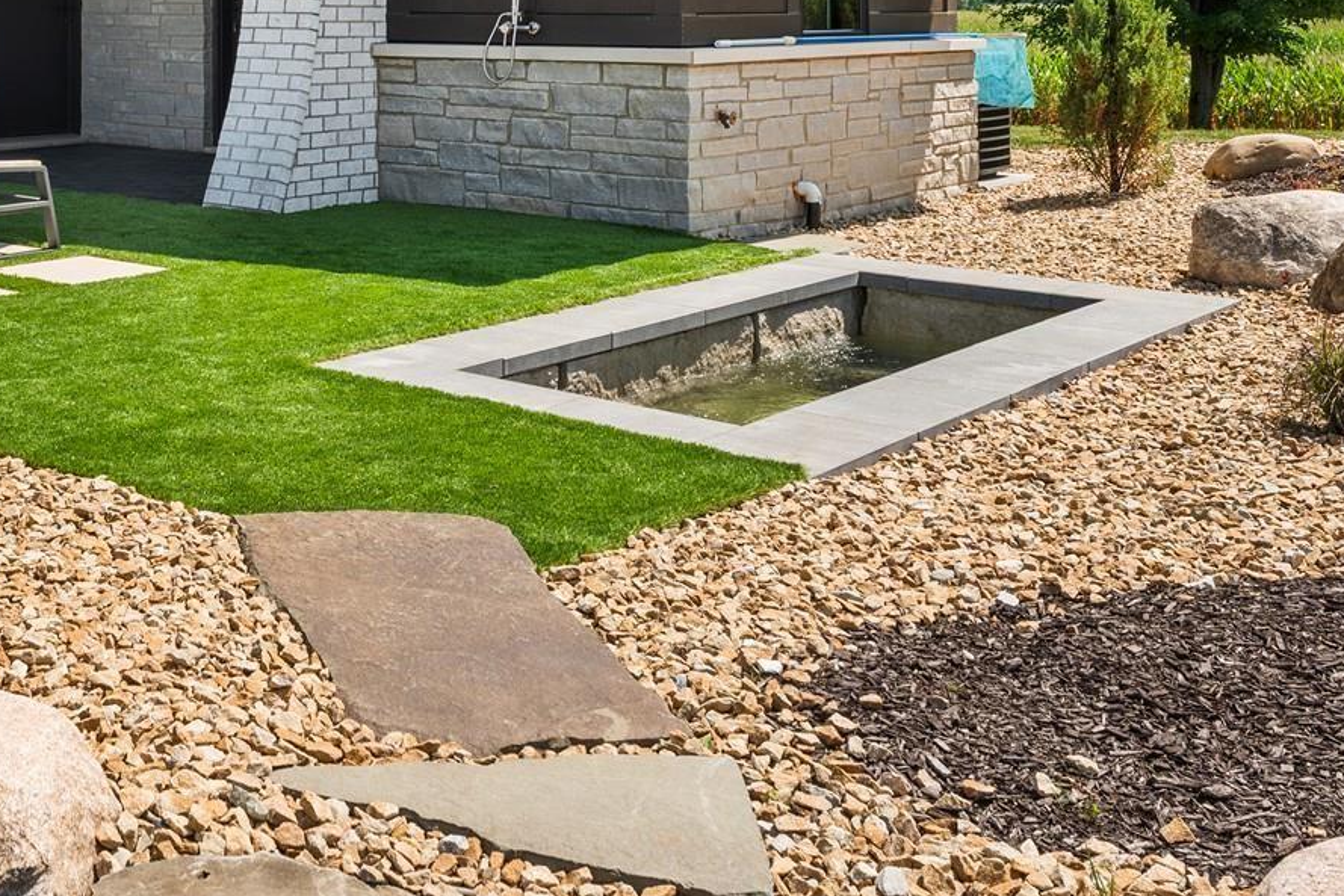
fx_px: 1727
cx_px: 246
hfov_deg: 40.6
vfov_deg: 27.4
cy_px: -11
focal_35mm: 46
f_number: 11
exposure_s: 1/60
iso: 100
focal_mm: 18.1
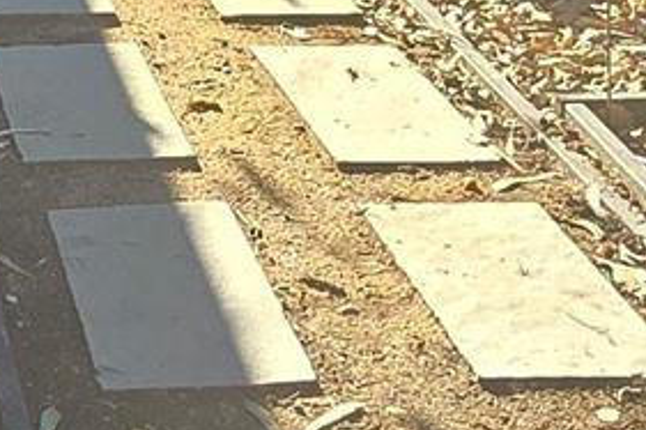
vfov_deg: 12.0
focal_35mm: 111
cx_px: -108
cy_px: -110
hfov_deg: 17.6
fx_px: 1991
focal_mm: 2.2
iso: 50
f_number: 2.2
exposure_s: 1/709
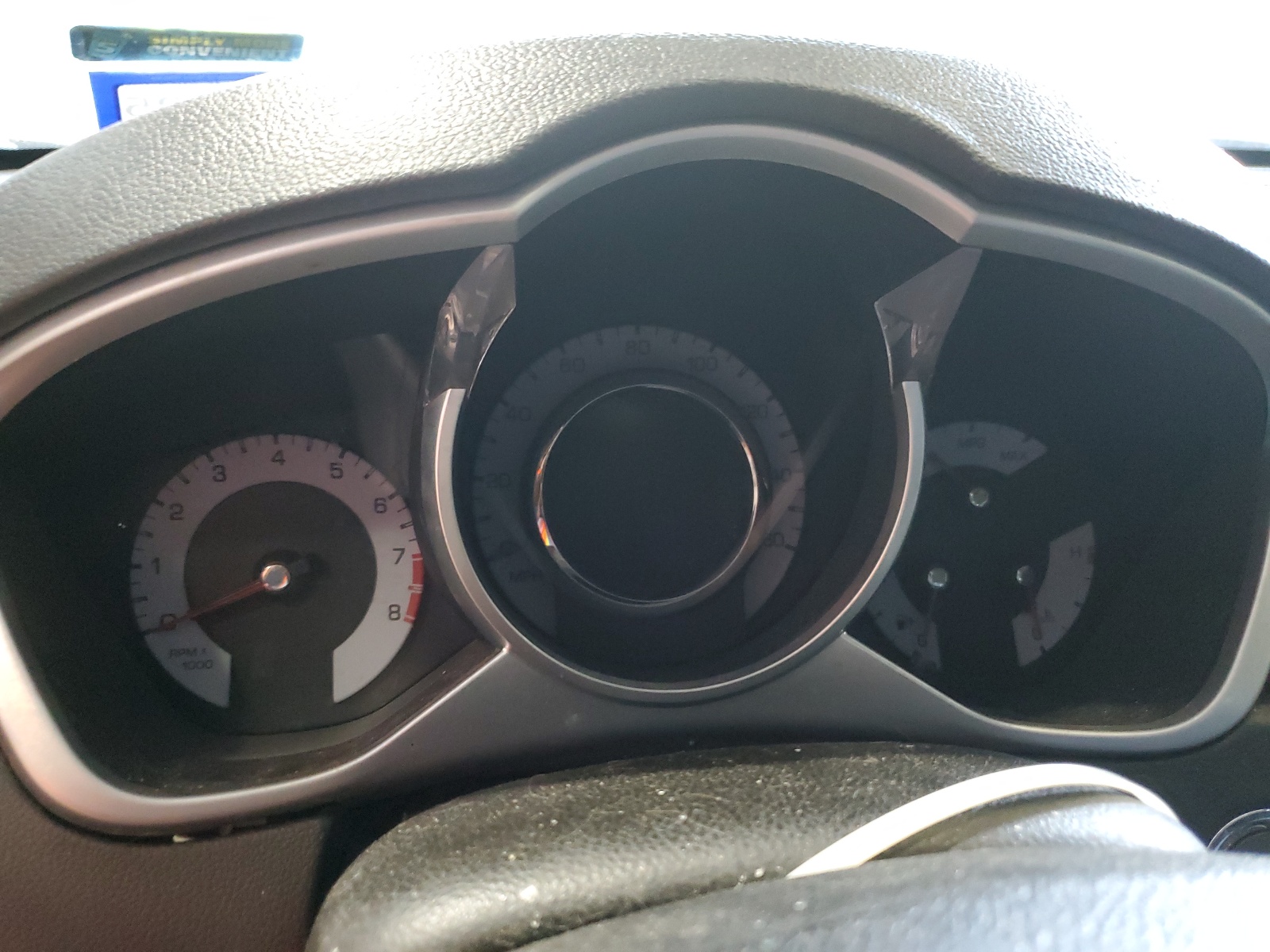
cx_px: 635
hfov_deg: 67.3
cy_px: 476
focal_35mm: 26
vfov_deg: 53.1
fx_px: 954
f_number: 1.5
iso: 342
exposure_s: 1/40
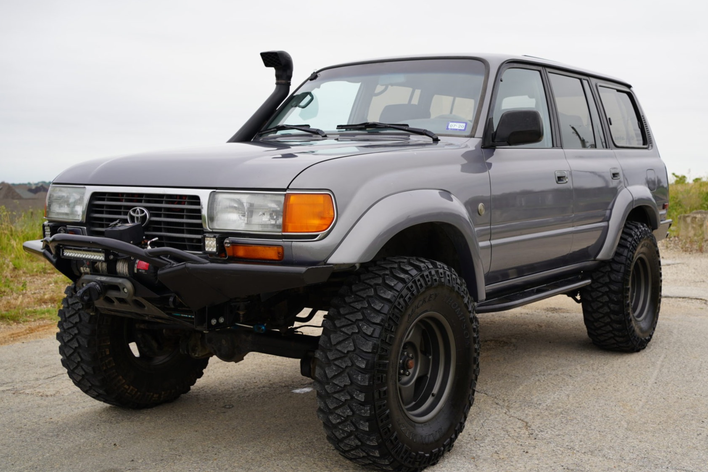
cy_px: 241
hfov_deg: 53.1
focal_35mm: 36
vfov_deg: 36.9
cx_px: 348
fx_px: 708
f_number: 5
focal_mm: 35
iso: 100
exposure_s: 1/200
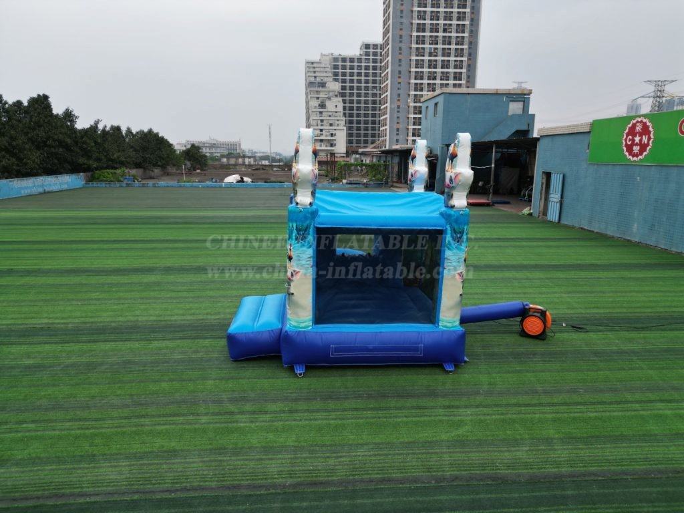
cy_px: 256
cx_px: 342
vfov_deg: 56.8
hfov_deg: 71.6
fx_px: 474
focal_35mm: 24
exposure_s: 1/2000
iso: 150
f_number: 1.7
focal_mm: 6.72
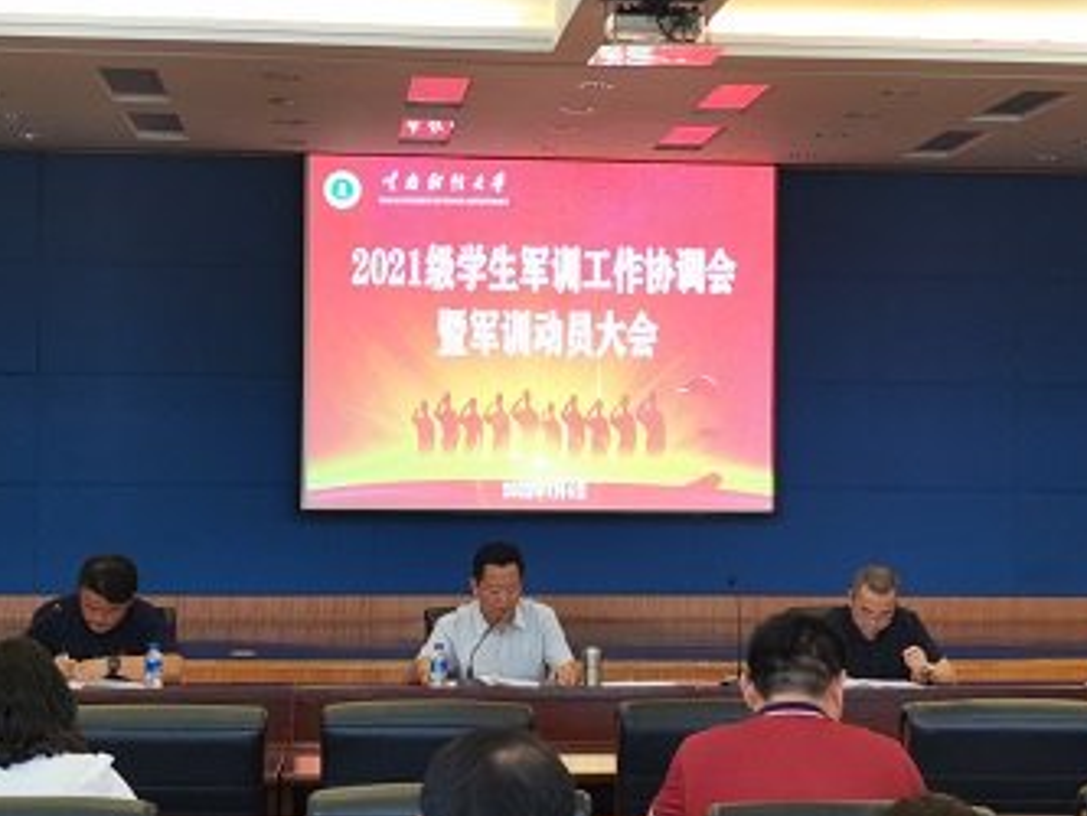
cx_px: 594
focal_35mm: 81
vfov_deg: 18.2
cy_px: 401
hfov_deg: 24.1
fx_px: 2544
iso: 100
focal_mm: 5.56
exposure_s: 1/50
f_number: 1.6
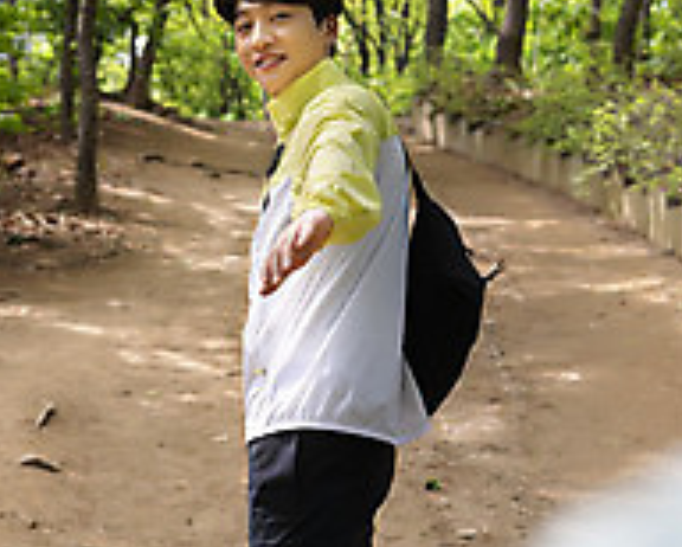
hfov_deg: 22.2
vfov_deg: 17.9
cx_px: 410
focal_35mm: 86
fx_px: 1738
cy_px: 277
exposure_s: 1/125
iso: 200
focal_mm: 44
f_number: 4
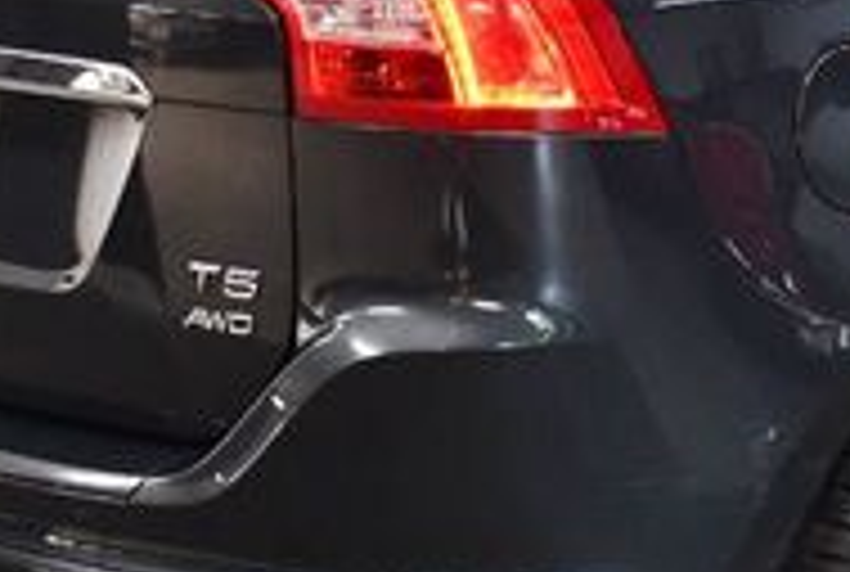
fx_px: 2887
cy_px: 115
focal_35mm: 122
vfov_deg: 11.3
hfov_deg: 16.6
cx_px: 697
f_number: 3.5
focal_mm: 18
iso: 1400
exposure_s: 1/125
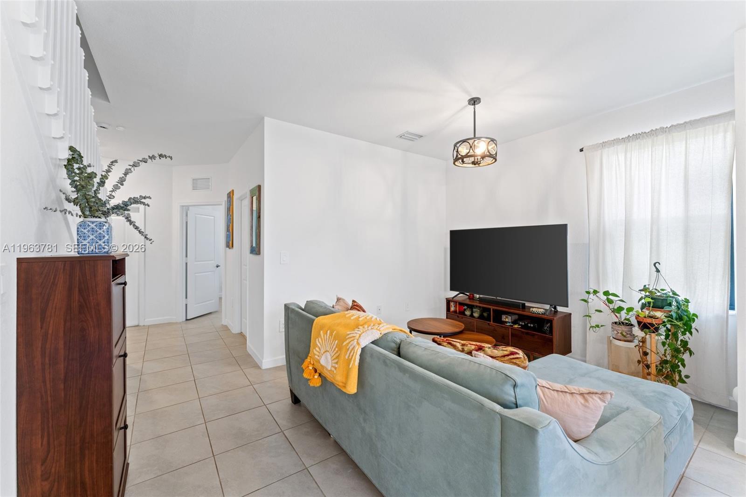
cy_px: 248
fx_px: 290
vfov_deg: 81.2
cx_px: 373
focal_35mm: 14
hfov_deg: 104.3
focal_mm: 14
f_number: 8
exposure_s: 1/1.67
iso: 200
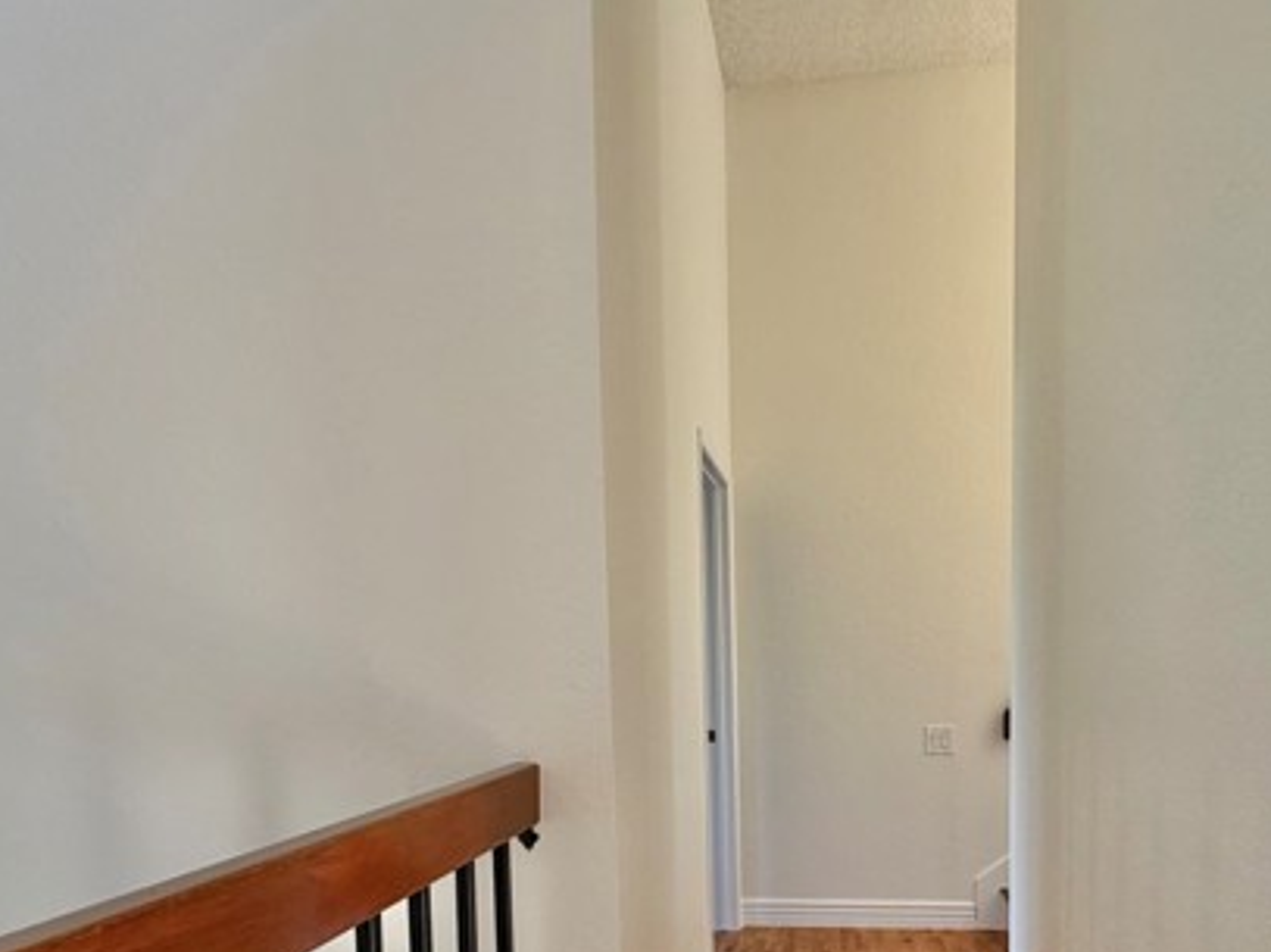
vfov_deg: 58.4
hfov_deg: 75.5
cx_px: 765
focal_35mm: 22
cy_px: 696
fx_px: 808
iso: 160
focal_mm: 2.22
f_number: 2.2
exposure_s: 1/60
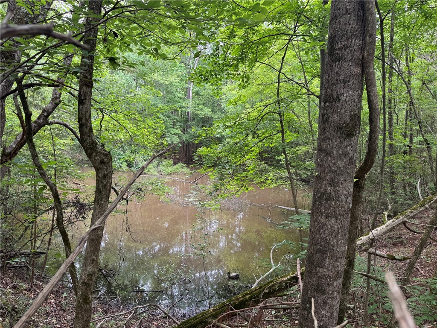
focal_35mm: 24
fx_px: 303
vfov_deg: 56.8
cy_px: 164
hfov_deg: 71.6
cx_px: 218
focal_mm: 6.76
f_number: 1.78
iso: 80
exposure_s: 1/121
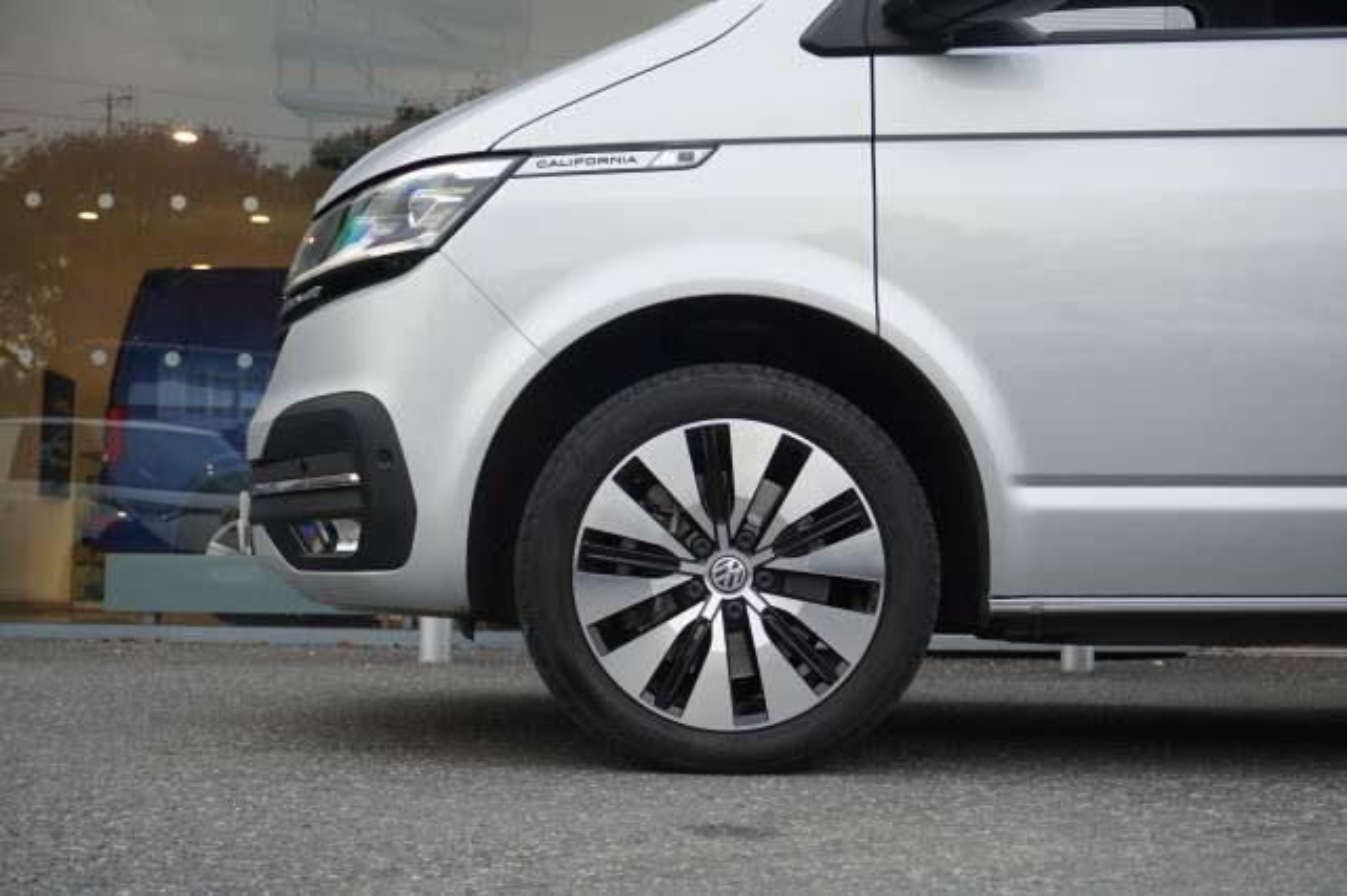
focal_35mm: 50
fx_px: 1851
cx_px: 674
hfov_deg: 40.0
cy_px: 448
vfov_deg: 27.2
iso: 640
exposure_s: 1/160
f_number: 5
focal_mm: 33
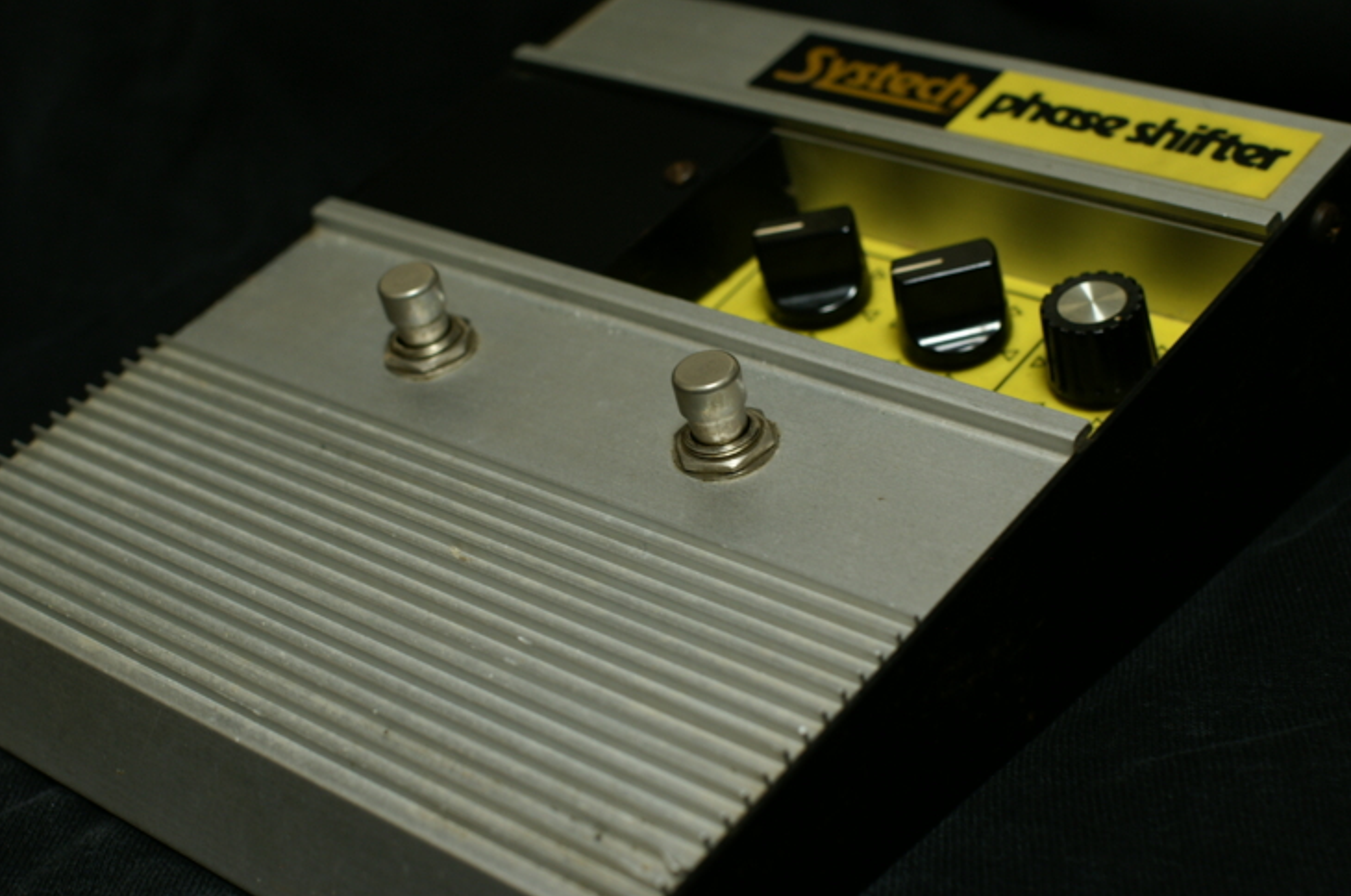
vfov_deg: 23.5
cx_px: 633
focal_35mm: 58
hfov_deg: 34.8
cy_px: 461
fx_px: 2156
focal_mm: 35
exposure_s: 1/5
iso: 200
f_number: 5
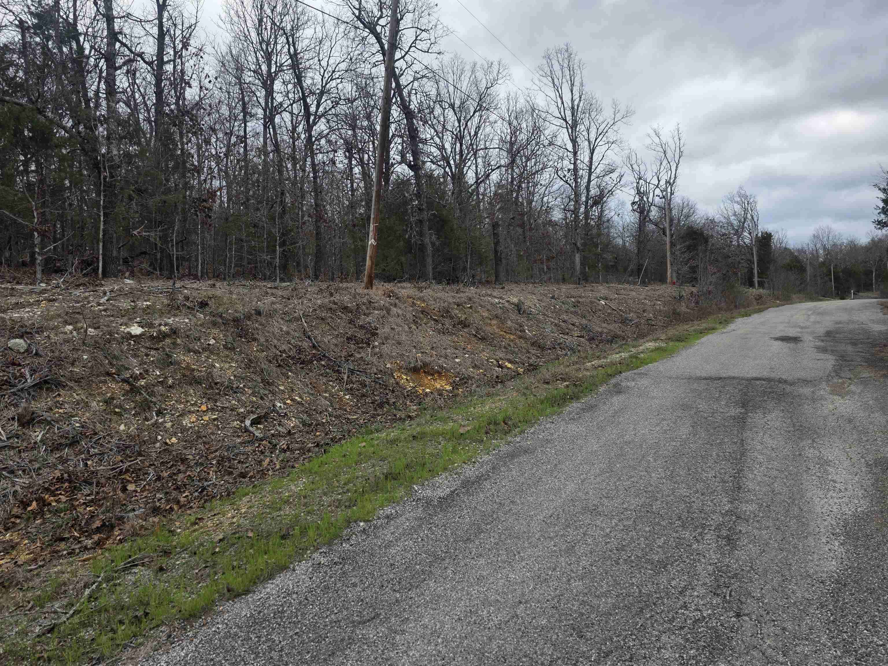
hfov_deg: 73.9
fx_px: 590
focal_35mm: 23
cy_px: 333
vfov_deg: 58.9
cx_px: 444
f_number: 1.7
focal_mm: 6.3
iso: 80
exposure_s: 1/2463
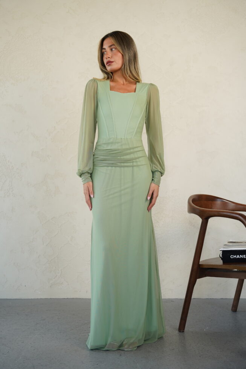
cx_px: 123
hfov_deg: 34.8
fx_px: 393
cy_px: 184
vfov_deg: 50.4
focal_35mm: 38
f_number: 4
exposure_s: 1/200
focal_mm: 38.3
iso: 500
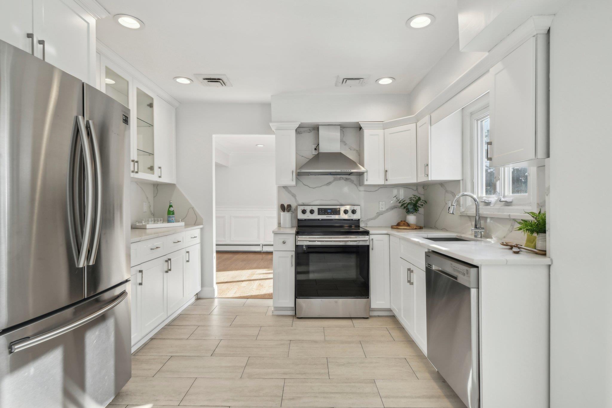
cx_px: 306
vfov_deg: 64.5
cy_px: 204
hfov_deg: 86.9
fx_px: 323
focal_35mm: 19
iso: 400
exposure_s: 1/200
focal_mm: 19
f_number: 8
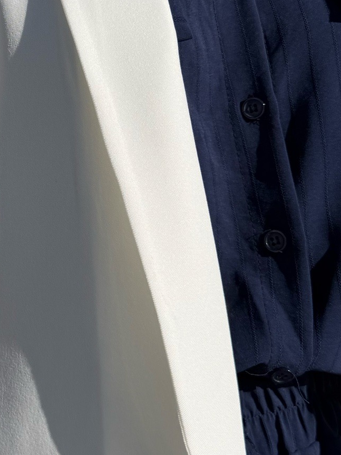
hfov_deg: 20.9
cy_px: 137
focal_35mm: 68
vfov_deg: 28.3
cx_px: -5
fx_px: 893
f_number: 1.78
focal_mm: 6.76
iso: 80
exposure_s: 1/10309
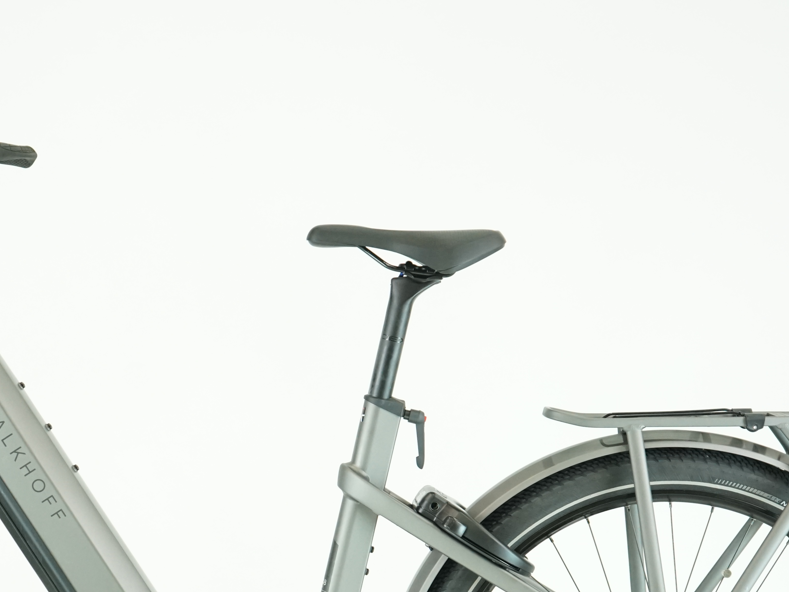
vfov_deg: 16.3
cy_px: 505
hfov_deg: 21.6
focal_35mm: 90
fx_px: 2051
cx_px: 203
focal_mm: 48
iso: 2000
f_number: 4.5
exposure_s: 1/200
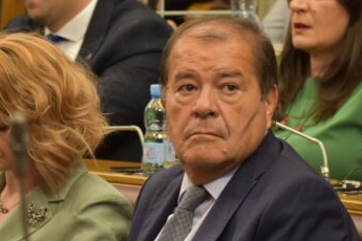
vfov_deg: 3.2
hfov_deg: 4.8
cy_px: 117
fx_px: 4364
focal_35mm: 434
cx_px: 214
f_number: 4.8
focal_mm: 130
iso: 640
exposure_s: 1/60
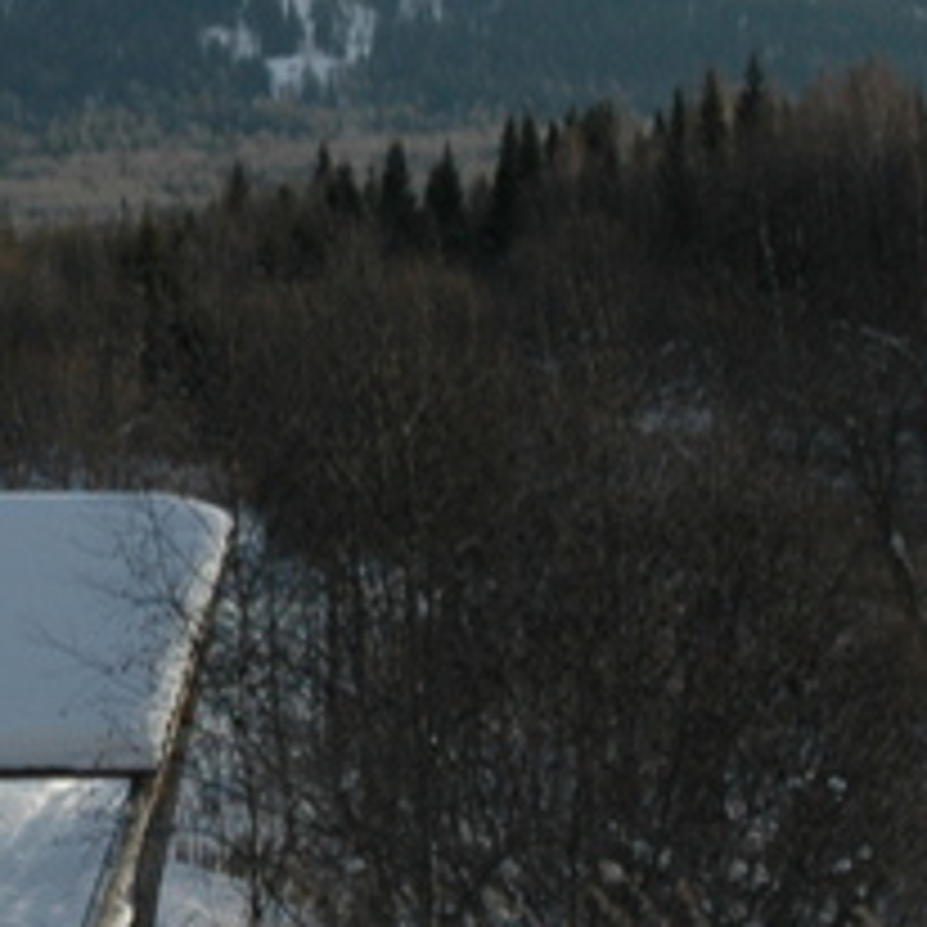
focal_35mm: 171
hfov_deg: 10.0
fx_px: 5184
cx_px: -230
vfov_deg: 10.2
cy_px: 216
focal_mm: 27
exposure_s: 1/1250
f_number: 3.8
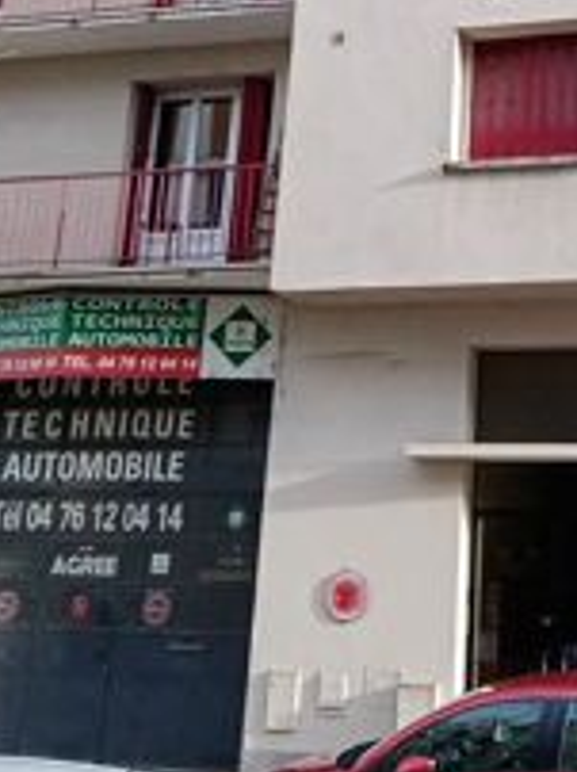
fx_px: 1225
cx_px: 581
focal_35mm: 55
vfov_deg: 33.8
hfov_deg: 25.2
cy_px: 136
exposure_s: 1/314
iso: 103
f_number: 1.8
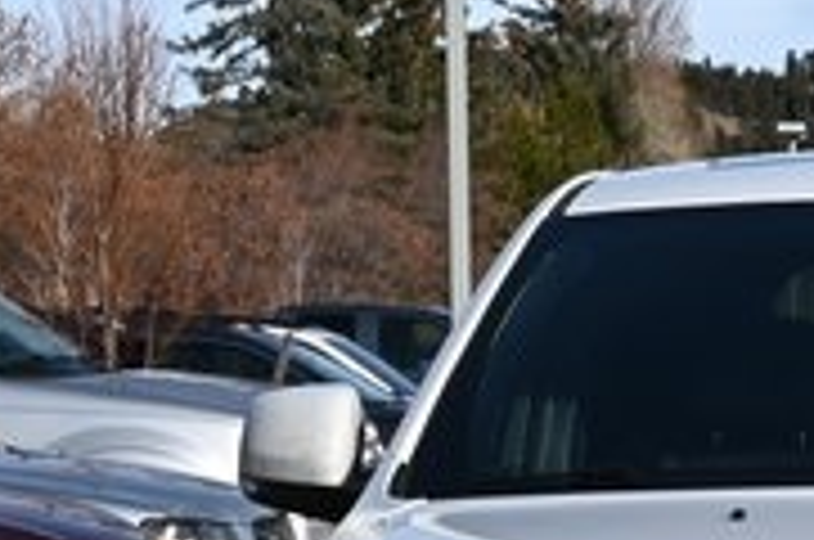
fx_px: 2799
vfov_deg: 10.5
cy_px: 922
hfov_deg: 16.0
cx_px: 958
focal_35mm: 124
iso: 100
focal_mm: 35
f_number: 22
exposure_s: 1/30
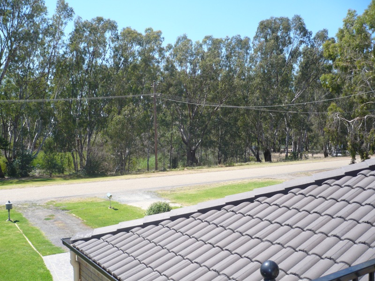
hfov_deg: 52.6
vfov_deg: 40.7
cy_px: 140
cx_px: 188
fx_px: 379
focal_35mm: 35
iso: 100
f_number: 2.8
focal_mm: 5.8
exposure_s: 1/640
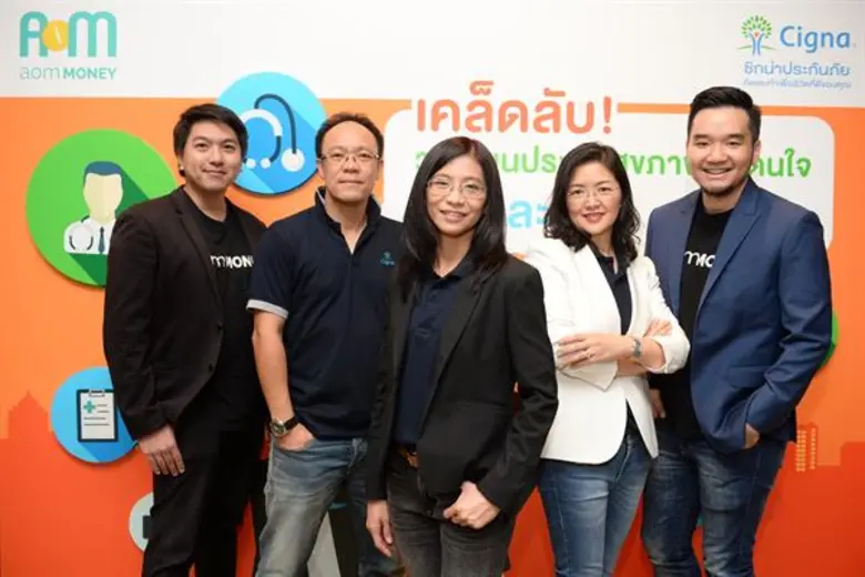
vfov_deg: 41.1
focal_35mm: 32
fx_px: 769
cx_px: 432
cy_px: 288
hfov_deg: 58.7
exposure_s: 1/200
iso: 1600
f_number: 3.2
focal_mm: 32
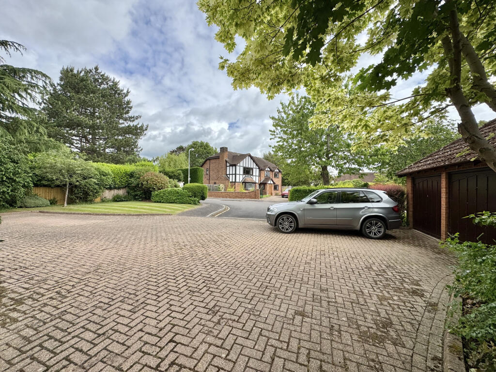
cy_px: 186
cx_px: 248
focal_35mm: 14
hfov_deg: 102.1
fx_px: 201
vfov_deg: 85.7
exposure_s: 1/1395
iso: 50
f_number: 2.2
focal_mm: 2.22
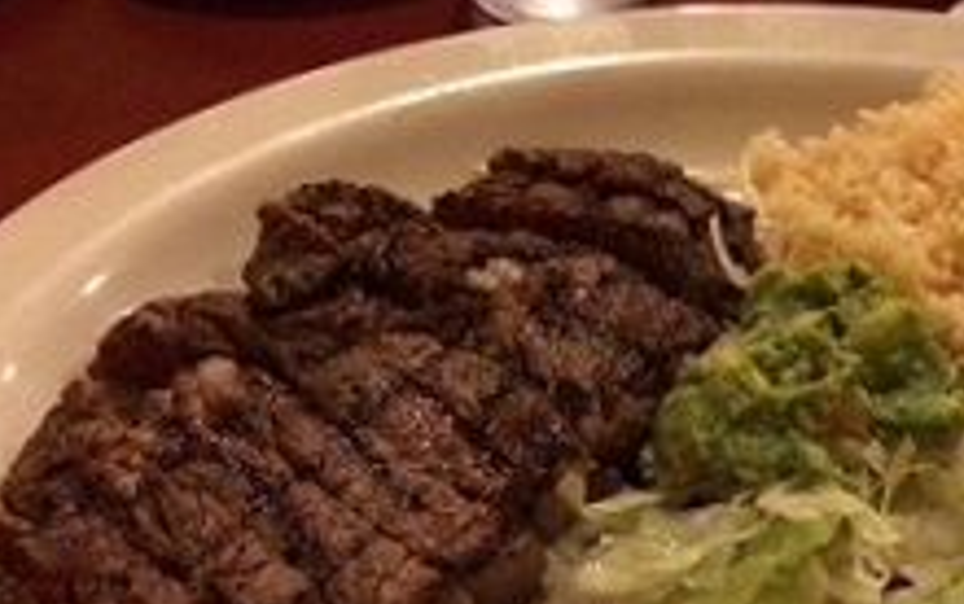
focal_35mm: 58
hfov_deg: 34.1
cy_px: 468
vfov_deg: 22.2
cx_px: 756
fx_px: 1525
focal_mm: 4.15
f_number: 2.2
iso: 500
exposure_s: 1/15
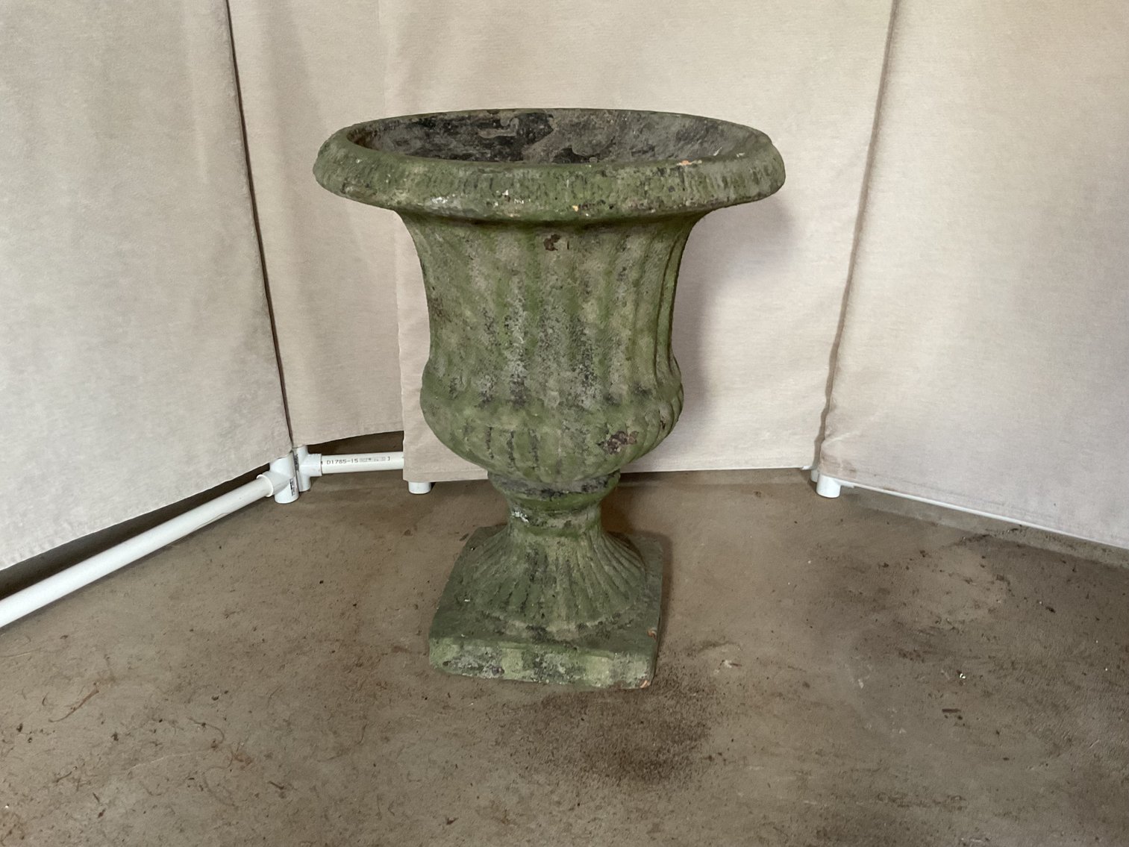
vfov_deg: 48.2
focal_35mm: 29
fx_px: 946
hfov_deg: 61.7
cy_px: 424
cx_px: 564
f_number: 1.8
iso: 160
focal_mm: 3
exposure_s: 1/50
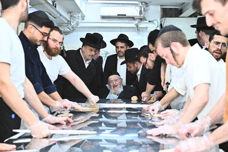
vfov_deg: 19.4
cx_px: 114
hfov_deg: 28.9
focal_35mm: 70
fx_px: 443
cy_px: 76
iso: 1600
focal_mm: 70
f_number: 5
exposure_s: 1/200
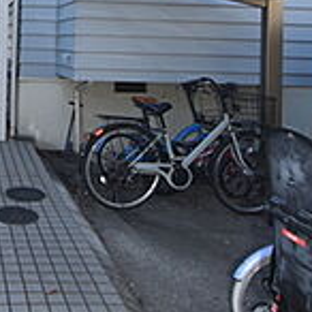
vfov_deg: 37.7
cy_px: 38
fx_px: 428
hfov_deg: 35.5
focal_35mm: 42
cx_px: -13
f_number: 5
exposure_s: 1/200
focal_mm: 10
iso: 100
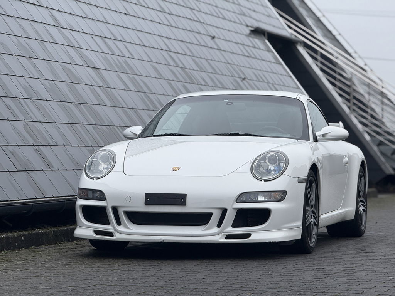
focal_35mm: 120
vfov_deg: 12.3
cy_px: 148
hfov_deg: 16.4
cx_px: 198
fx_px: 1369
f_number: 2.8
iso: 50
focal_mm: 15.66
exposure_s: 1/367
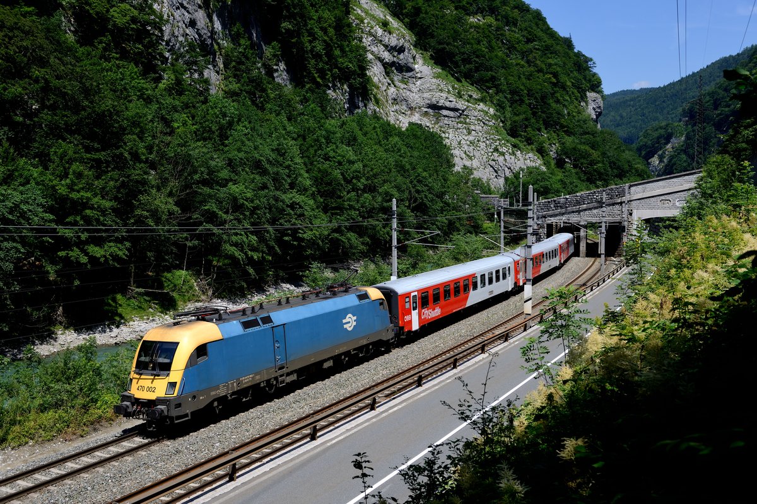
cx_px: 378
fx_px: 736
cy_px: 252
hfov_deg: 54.4
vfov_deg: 37.9
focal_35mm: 35
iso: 200
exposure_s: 1/1600
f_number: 5.6
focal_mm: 35
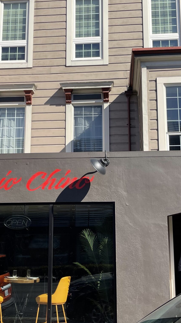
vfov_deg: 42.9
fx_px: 410
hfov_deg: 24.9
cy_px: 152
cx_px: 83
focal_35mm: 48
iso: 32
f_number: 1.6
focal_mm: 5.1
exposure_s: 1/2924
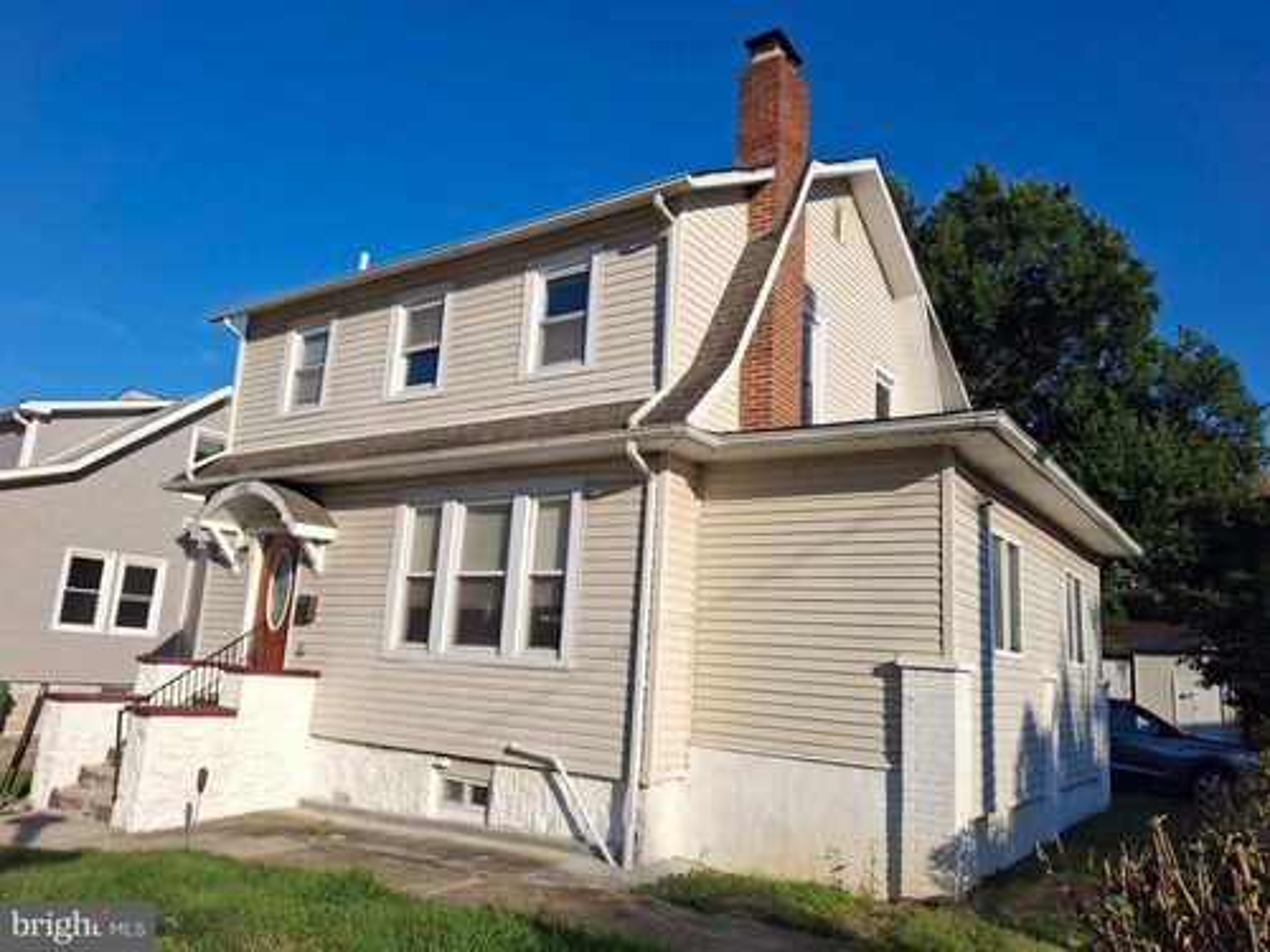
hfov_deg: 69.4
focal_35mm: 25
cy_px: 476
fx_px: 917
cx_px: 635
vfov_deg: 54.9
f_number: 1.8
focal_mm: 4.69
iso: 25
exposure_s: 1/1686
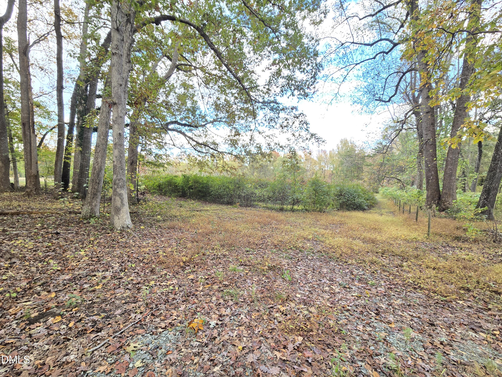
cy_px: 188
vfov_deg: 89.9
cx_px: 251
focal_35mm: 13
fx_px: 189
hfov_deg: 106.2
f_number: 2.2
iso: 50
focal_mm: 2.2
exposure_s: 1/60
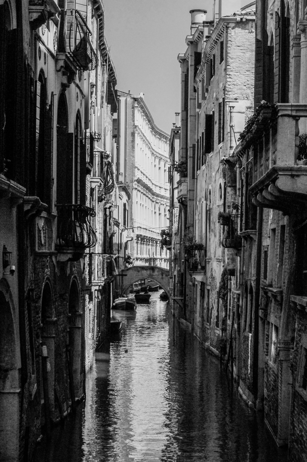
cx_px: 154
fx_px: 1052
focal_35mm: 82
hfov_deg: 16.6
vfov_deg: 24.8
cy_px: 231
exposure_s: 1/2000
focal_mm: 55
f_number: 13
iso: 3200
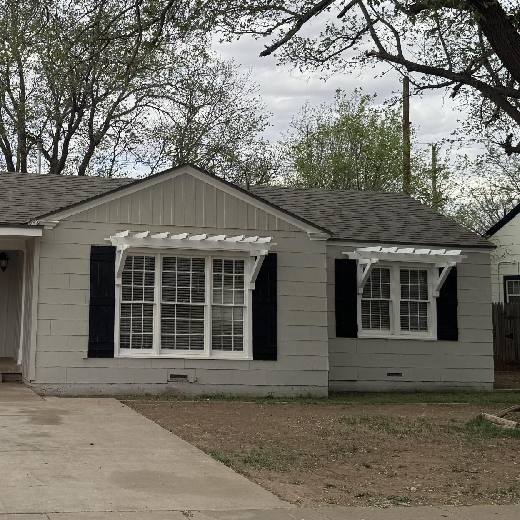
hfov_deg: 32.5
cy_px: 165
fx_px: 867
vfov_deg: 33.1
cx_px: 102
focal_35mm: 51
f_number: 1.78
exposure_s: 1/4310
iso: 80
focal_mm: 6.76
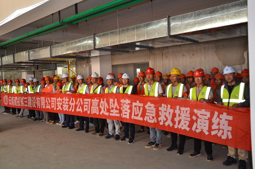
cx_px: 128
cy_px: 84
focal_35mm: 32
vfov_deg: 41.5
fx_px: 223
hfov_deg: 59.6
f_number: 5
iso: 1000
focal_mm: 21
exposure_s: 1/60
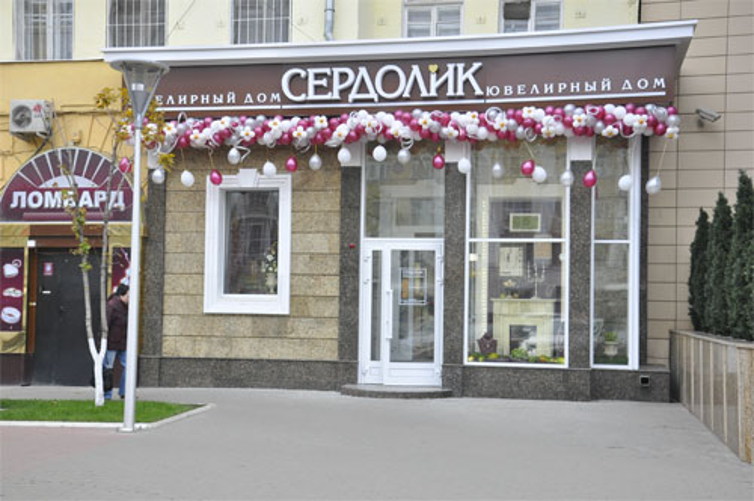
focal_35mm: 48
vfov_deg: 28.0
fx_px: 1004
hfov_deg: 41.2
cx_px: 377
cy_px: 250
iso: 800
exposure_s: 1/125
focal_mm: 32
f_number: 6.3
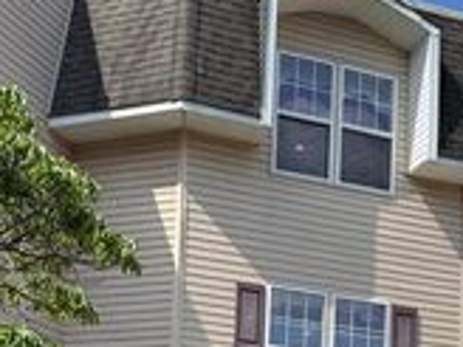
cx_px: 282
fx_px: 976
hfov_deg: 26.6
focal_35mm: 73
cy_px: 467
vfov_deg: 18.6
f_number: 1.78
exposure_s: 1/4167
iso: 80
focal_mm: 6.76
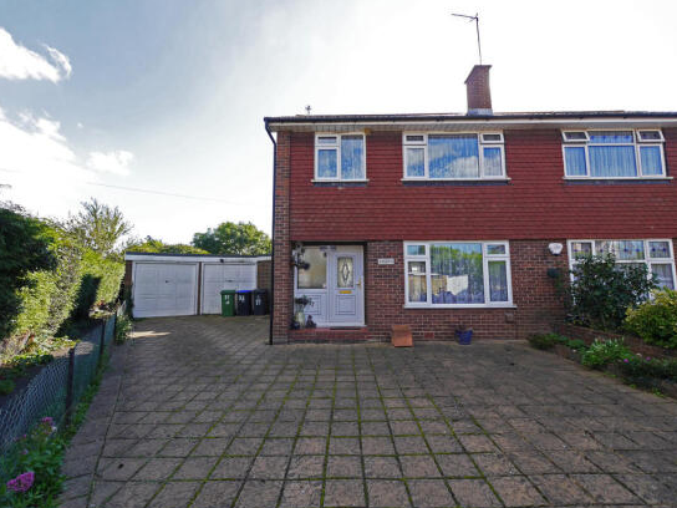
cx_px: 339
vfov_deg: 81.7
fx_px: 293
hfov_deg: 98.2
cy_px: 258
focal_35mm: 15
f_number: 6.3
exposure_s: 1/200
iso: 160
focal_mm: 7
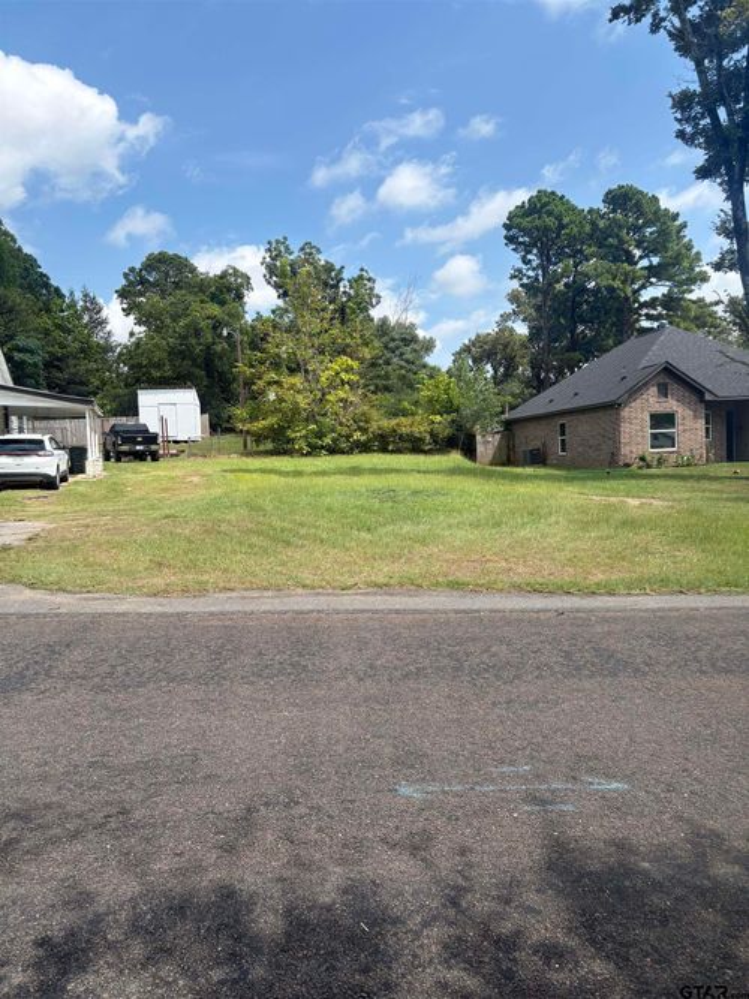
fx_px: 750
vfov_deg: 67.3
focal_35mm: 26
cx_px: 374
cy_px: 500
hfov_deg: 53.0
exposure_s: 1/987
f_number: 1.6
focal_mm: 5.96
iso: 50
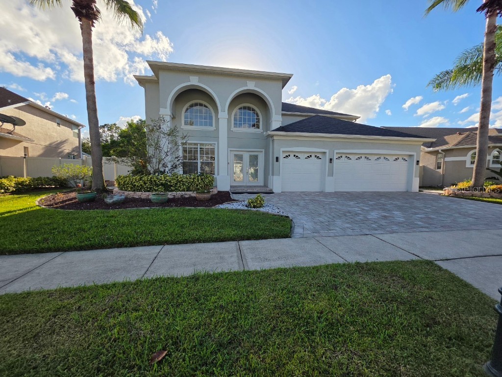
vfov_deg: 89.9
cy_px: 188
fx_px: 189
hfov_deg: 106.2
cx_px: 251
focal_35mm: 13
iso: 40
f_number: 1.9
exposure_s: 1/1667
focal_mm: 2.2
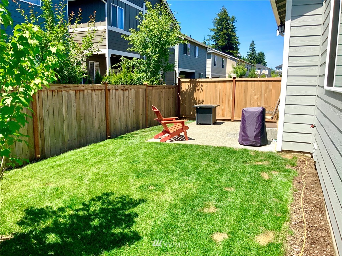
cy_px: 128
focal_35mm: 29
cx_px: 171
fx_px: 287
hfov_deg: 61.7
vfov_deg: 48.2
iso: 16
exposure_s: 1/1121
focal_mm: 3
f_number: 1.8
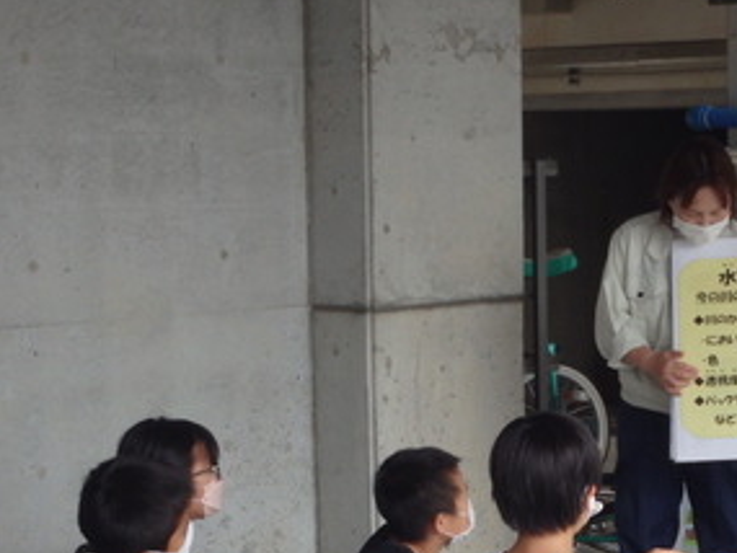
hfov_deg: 17.7
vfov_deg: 13.4
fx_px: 2343
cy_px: 385
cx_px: 597
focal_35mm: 110
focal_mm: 10
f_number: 5.1
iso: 200
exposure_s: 1/80
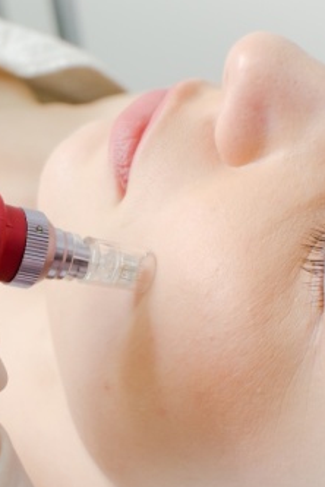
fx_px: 1107
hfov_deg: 16.4
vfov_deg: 24.8
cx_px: 7
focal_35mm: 82
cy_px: 240
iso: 1250
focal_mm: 35
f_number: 8
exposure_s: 1/60
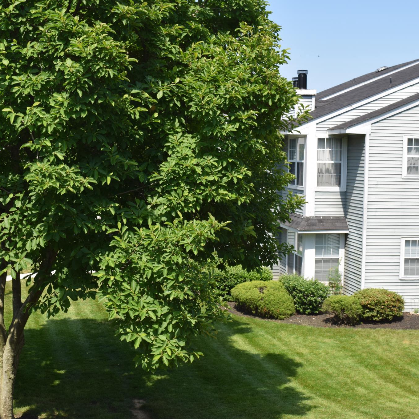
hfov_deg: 30.7
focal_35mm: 56
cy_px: 210
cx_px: 203
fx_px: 762
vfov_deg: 30.7
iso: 100
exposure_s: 1/200
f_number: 8
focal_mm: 29
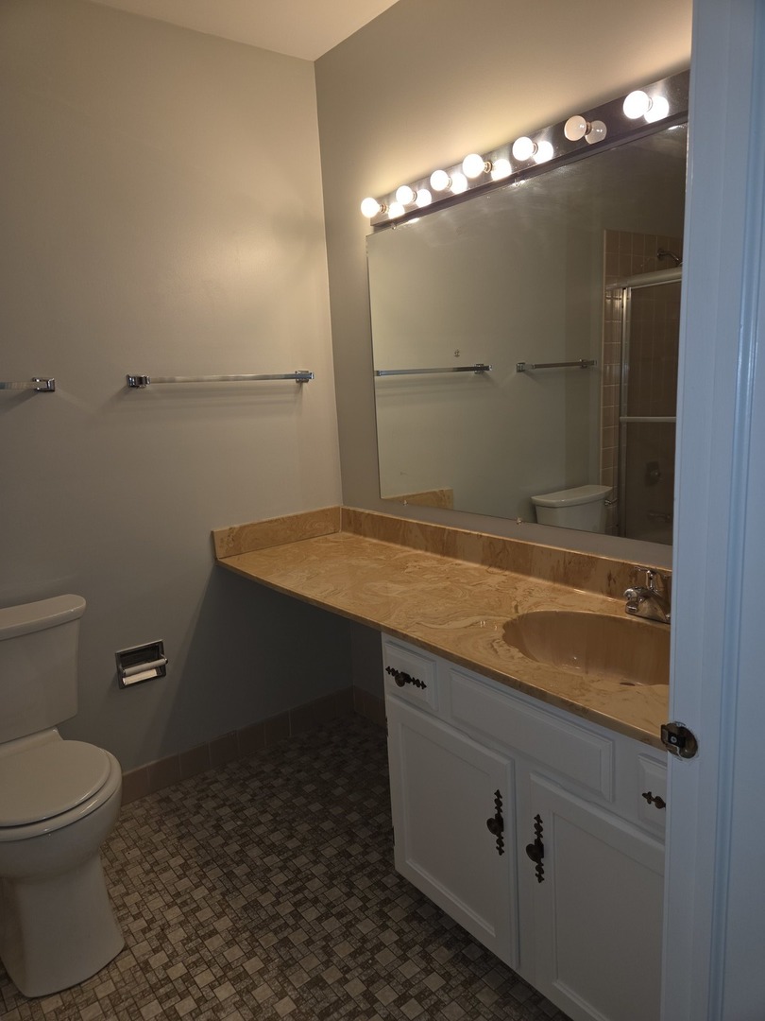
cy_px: 510
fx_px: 678
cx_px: 382
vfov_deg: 73.9
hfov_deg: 58.9
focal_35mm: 23
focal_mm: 5.4
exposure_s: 1/60
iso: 32
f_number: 1.8
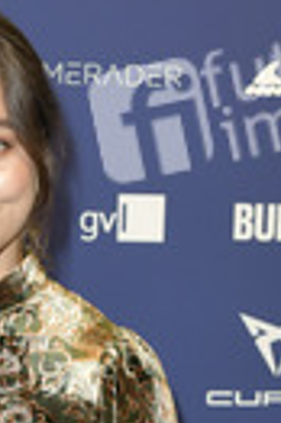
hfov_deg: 9.2
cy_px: 591
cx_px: -39
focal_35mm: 147
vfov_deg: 13.3
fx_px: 1726
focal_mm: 48
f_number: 5.6
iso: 1000
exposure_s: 1/200
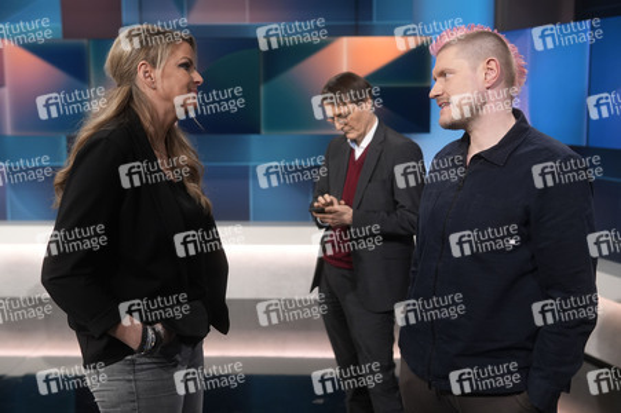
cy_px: 206
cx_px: 310
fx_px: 776
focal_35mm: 45
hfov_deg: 43.6
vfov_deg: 29.8
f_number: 2.2
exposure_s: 1/125
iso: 640
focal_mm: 30
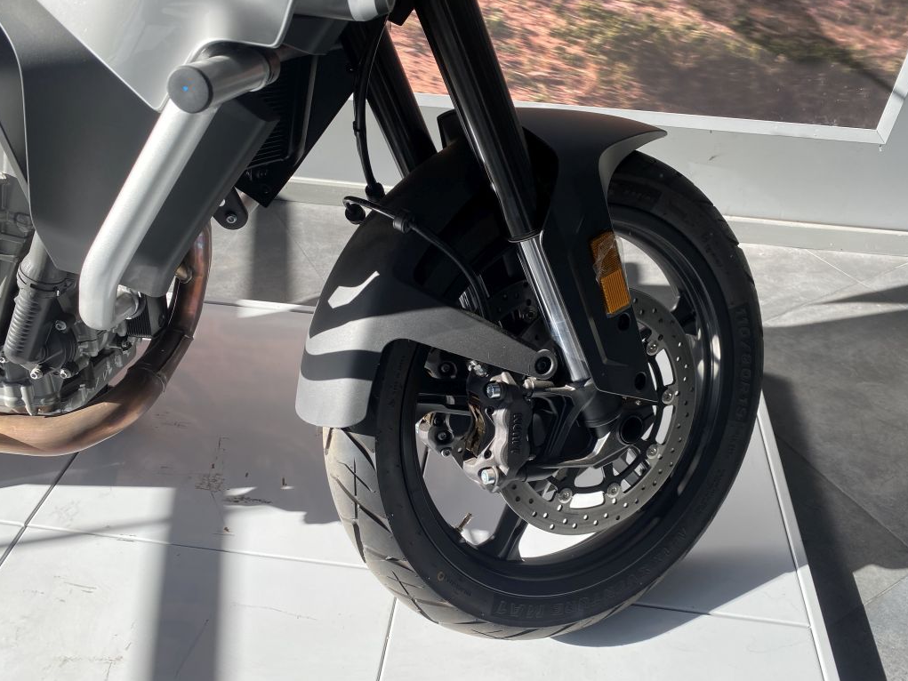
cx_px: 467
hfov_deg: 65.3
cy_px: 346
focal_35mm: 27
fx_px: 708
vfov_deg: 51.4
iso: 32
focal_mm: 4.25
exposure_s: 1/536
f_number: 1.8
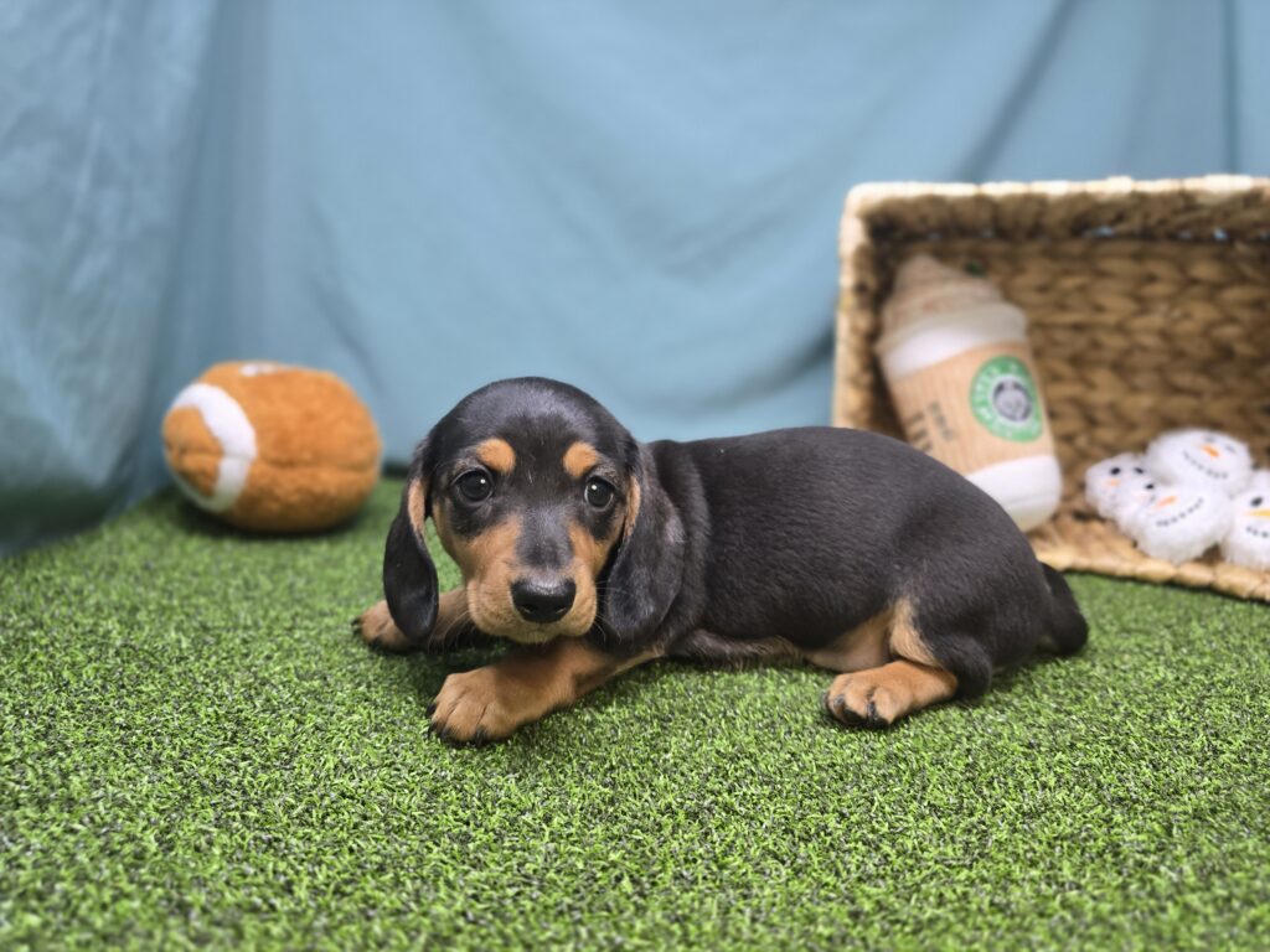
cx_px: 635
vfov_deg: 58.9
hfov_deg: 73.9
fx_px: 844
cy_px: 476
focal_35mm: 23
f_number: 1.7
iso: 320
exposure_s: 1/240
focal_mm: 6.3
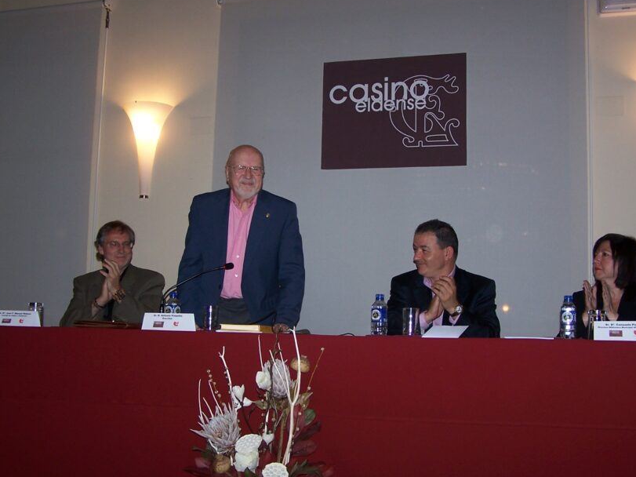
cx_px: 326
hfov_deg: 42.1
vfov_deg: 32.2
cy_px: 233
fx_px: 827
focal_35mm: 45
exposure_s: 1/60
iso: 80
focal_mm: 6.3
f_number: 2.8
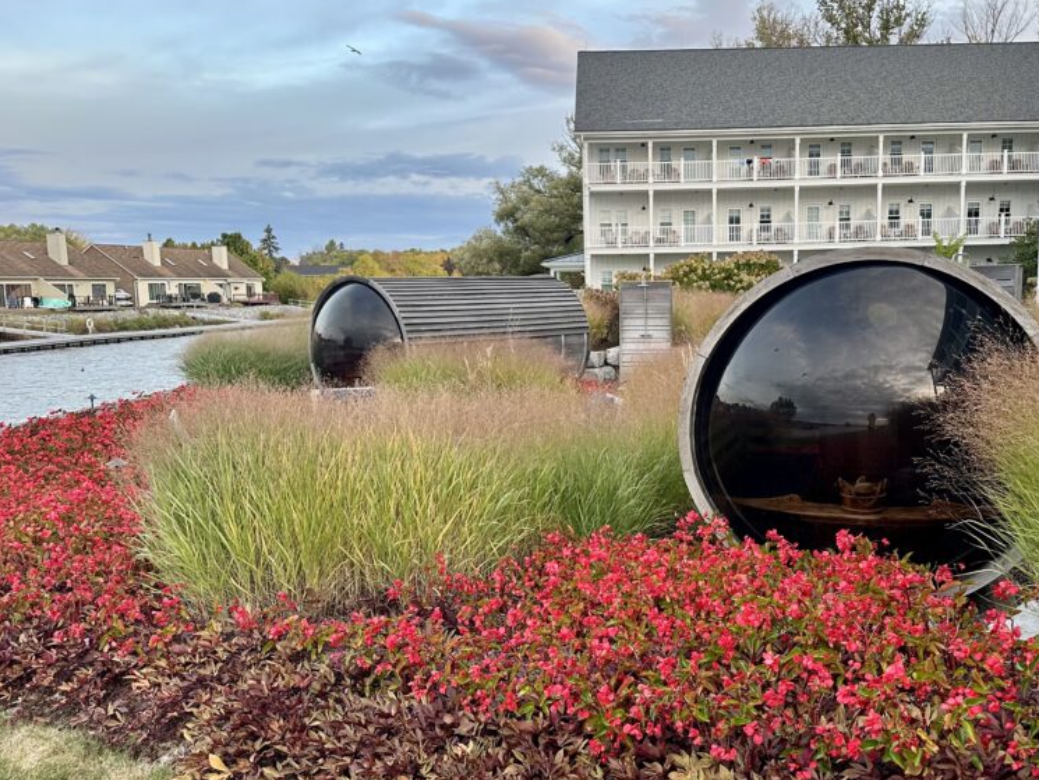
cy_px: 435
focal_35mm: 33
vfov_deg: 42.9
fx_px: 991
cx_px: 621
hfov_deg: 55.0
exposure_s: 1/121
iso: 125
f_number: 1.78
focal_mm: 6.86
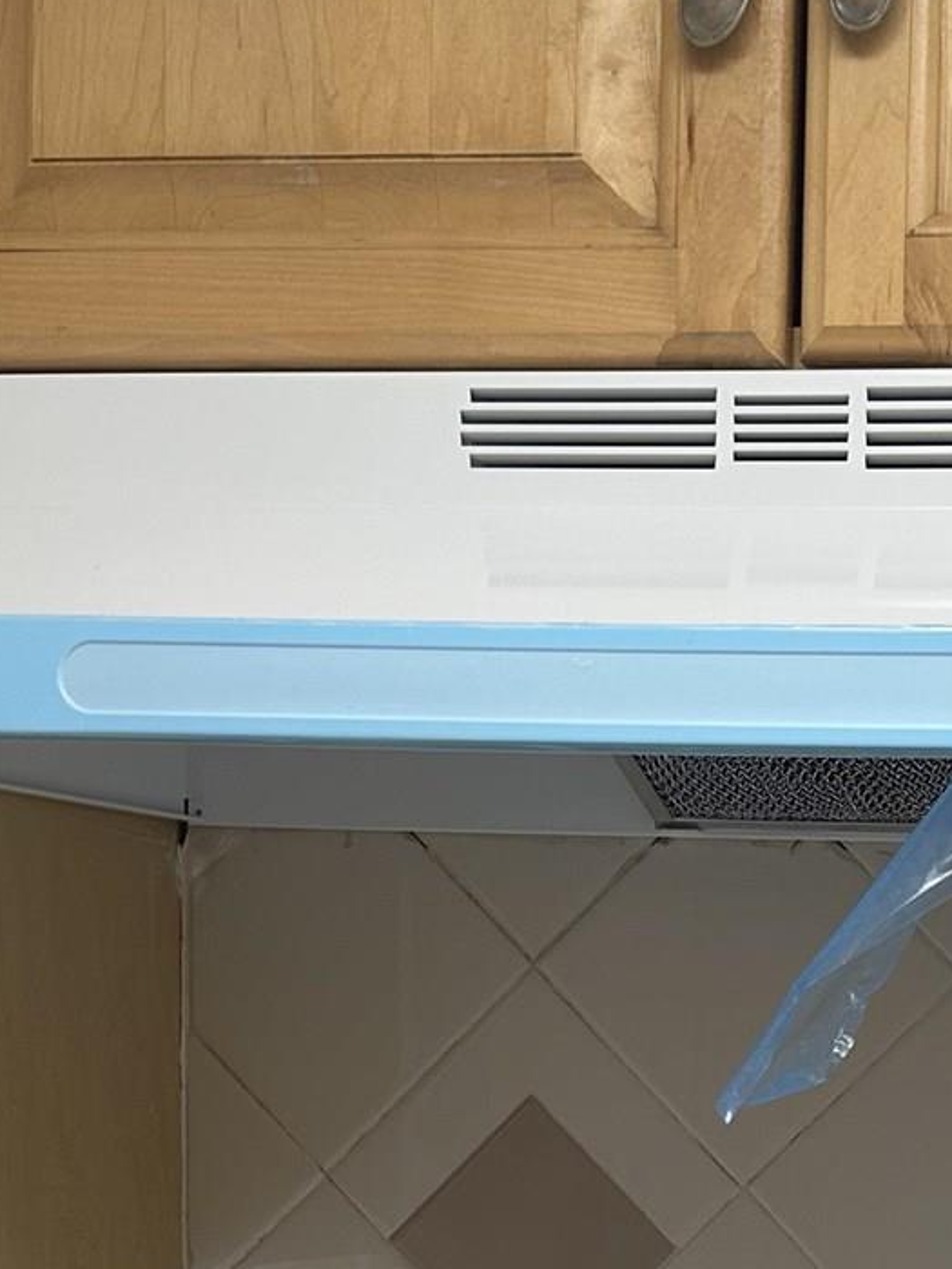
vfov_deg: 23.6
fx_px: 2897
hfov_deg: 18.2
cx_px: 945
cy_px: 1284
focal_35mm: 79
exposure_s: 1/120
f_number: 1.78
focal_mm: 6.86
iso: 100
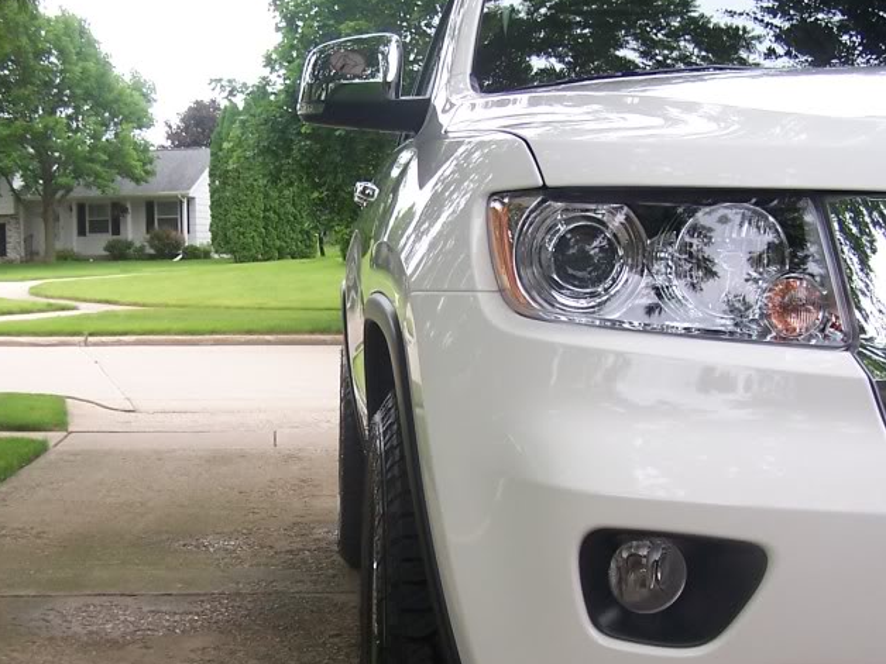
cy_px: 455
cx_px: 368
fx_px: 1587
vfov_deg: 23.5
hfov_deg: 31.1
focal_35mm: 62
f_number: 2.8
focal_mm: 6.3
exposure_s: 1/60
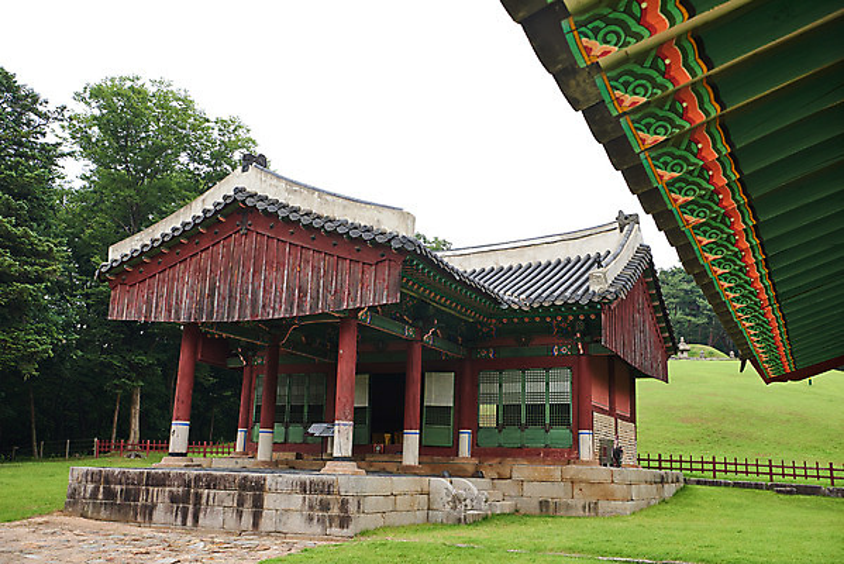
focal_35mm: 34
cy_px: 282
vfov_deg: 38.9
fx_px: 797
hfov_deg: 55.8
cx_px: 422
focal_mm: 34
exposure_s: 1/400
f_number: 5.6
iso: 400
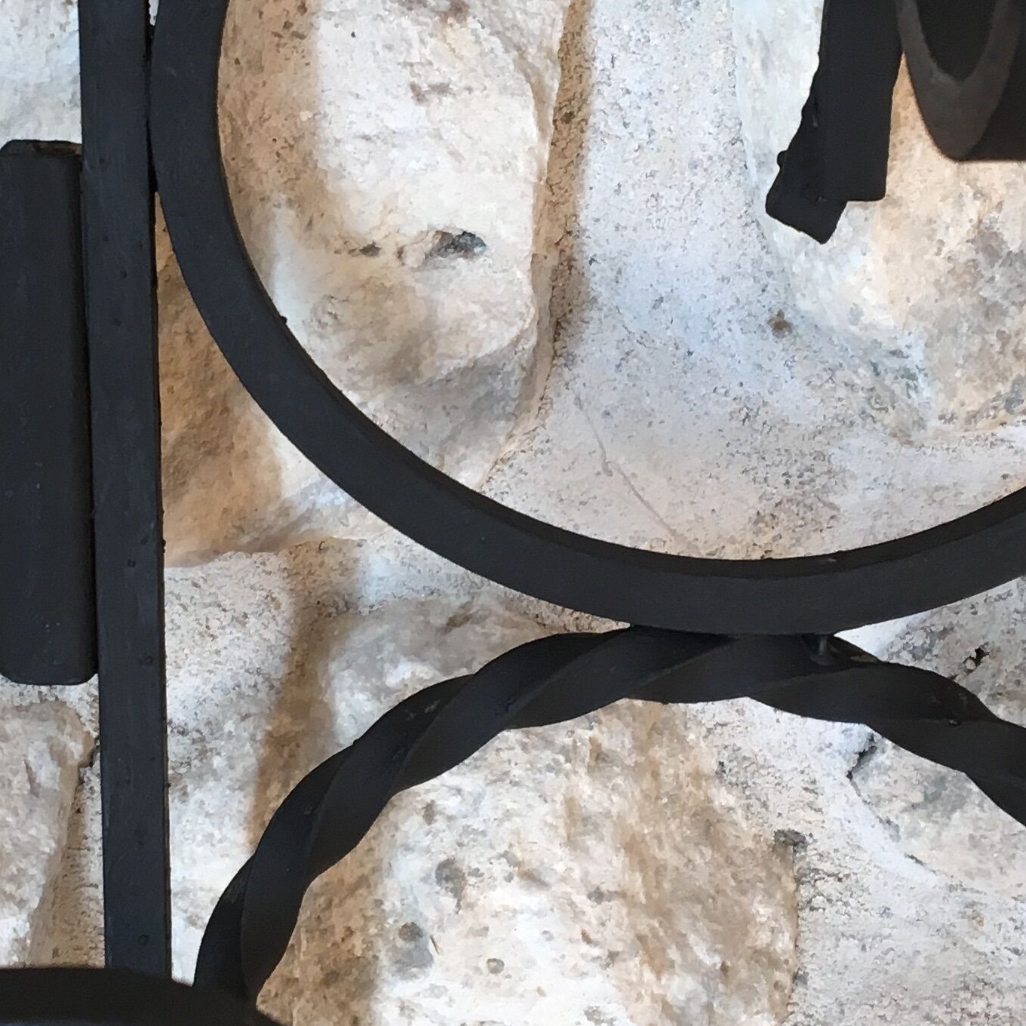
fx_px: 2549
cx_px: 429
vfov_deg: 22.7
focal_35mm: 76
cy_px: 439
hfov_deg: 22.7
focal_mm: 4.15
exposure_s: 1/33
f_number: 2.2
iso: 32
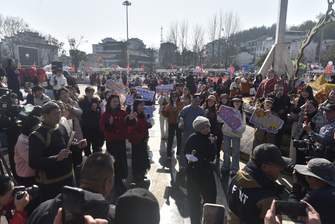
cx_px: 168
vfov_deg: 53.2
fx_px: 223
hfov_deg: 73.7
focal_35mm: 24
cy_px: 112
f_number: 8
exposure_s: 1/500
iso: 100
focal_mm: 24
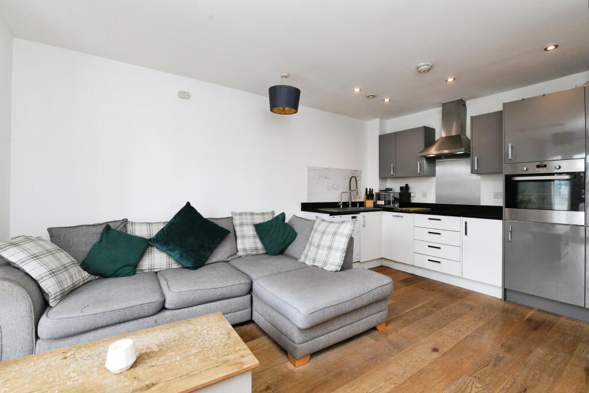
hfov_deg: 96.7
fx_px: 262
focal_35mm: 16
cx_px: 294
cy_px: 196
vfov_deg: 73.8
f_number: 8
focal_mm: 16
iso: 800
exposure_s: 1/60
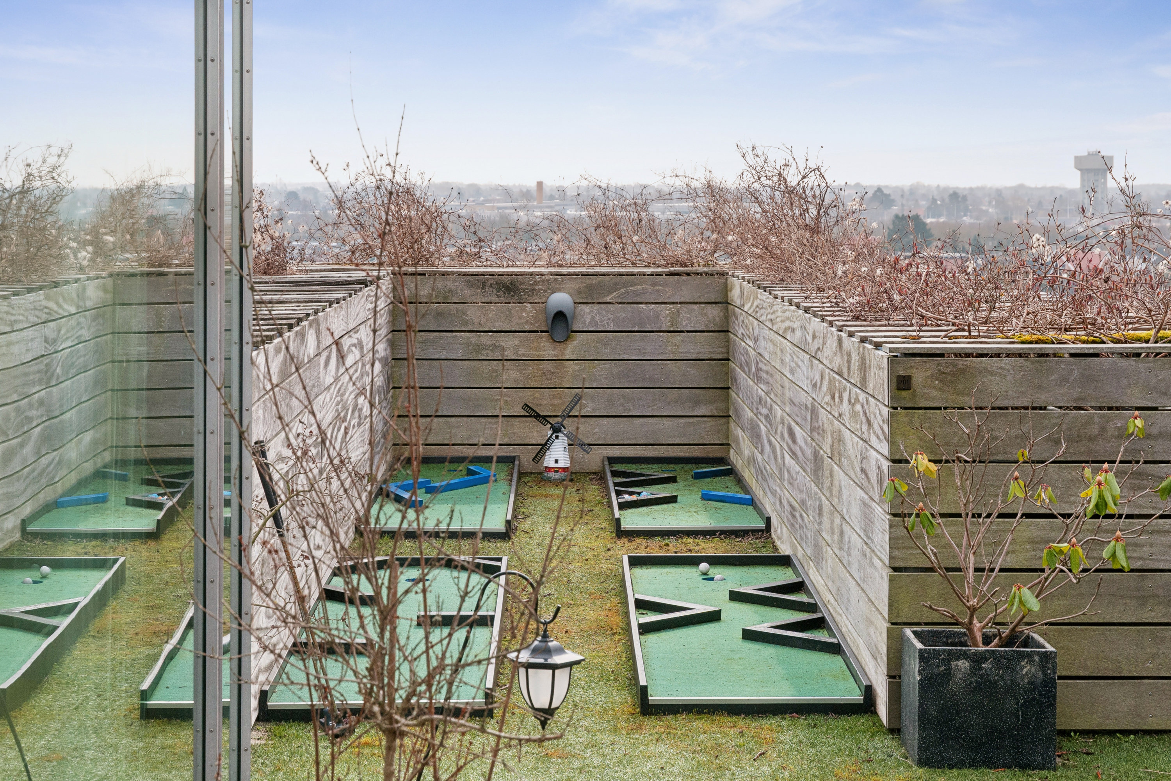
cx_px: 586
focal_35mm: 75
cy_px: 390
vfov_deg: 18.2
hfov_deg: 27.0
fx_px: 2439
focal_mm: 50
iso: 200
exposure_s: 1/250
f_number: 10
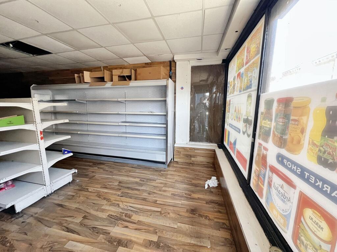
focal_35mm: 13
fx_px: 127
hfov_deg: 106.2
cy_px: 126
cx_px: 168
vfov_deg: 89.9
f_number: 1.8
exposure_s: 1/99
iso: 160
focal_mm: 1.6
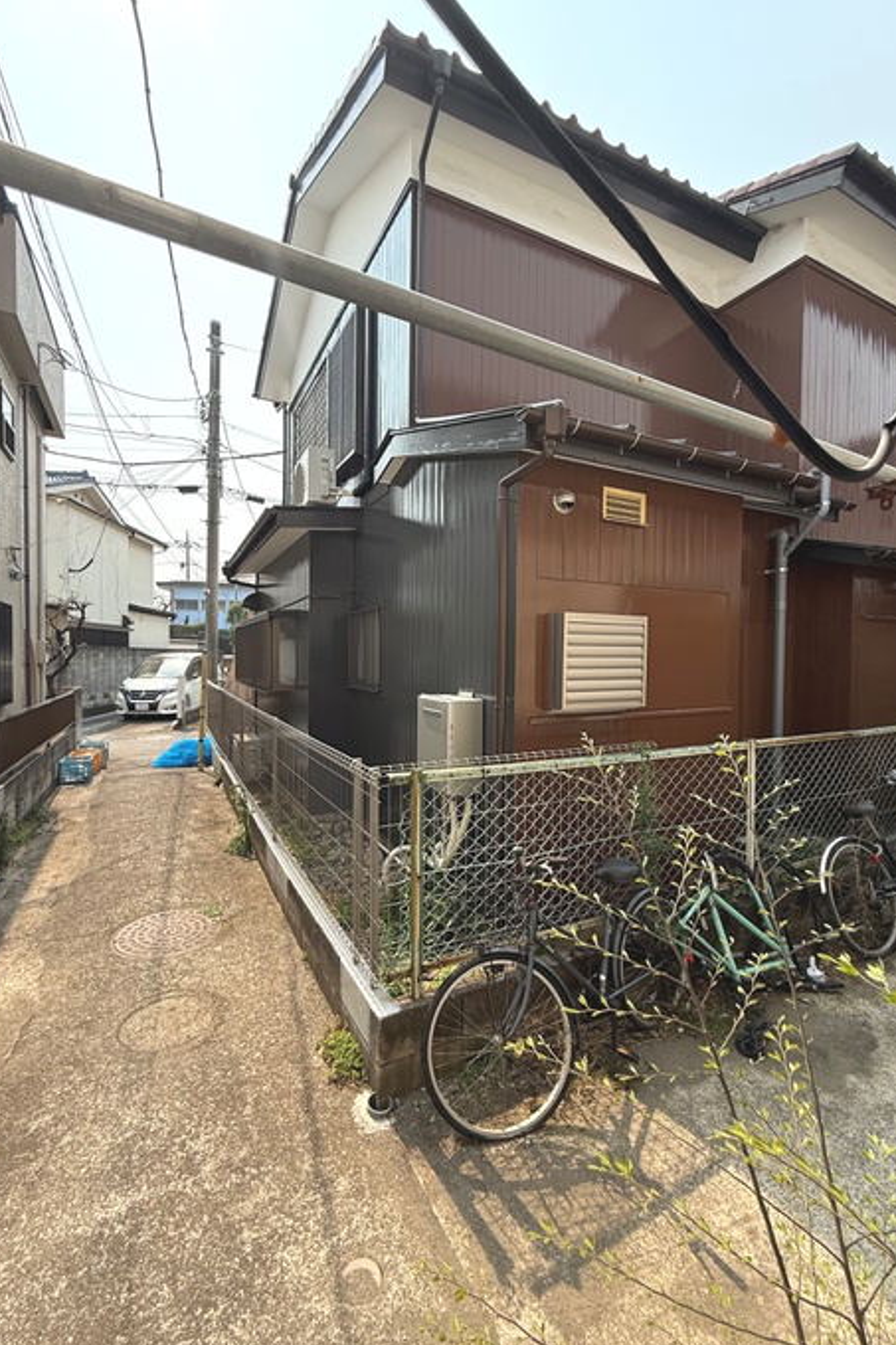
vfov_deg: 100.4
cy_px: 672
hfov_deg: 77.3
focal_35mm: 15
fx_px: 560
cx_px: 432
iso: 64
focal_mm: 2.22
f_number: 2.2
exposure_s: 1/701
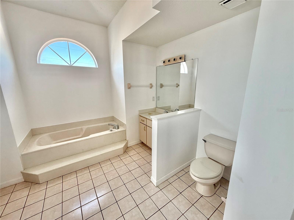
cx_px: 147
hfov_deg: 102.1
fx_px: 119
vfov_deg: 85.7
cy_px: 110
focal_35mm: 14
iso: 100
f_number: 2.2
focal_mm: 2.22
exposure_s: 1/99
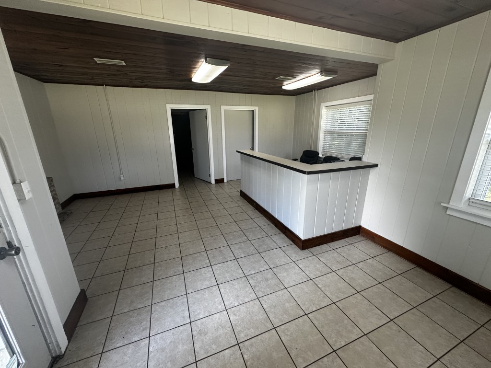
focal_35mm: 14
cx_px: 246
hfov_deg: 102.1
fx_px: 199
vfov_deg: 85.7
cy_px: 184
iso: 200
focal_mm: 2.22
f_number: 2.2
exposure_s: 1/120
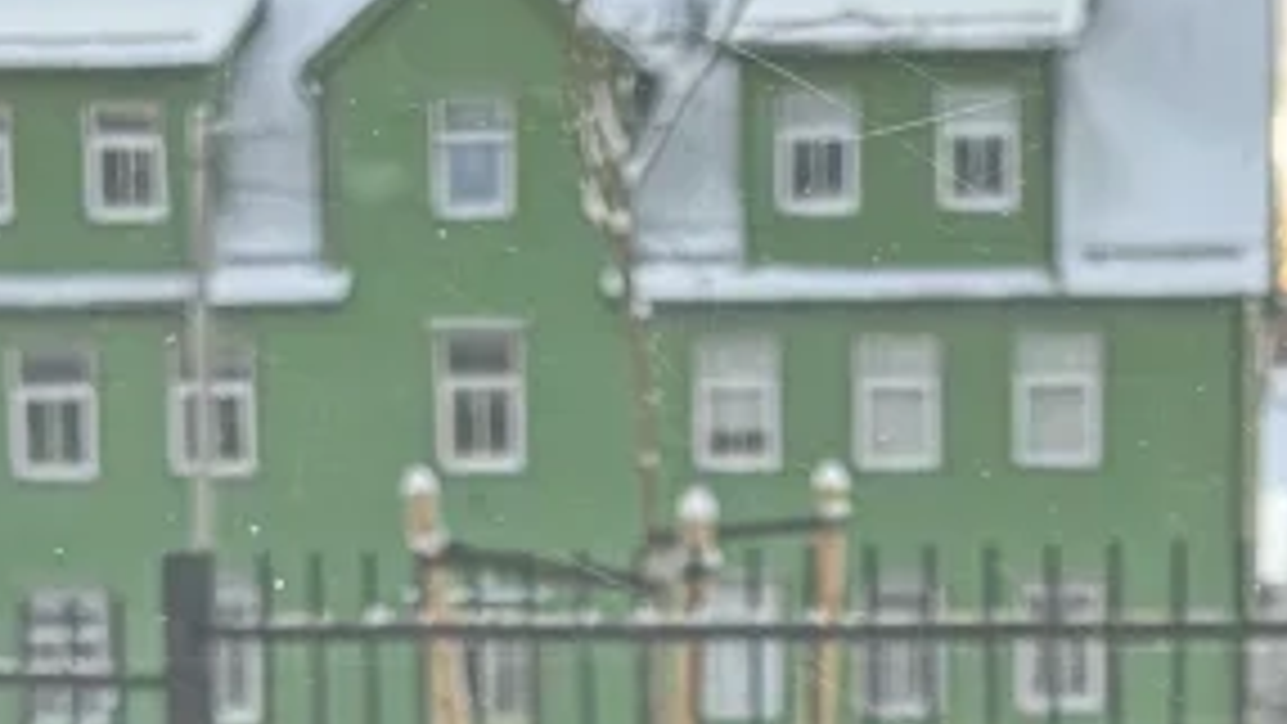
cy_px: 1808
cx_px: 792
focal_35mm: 190
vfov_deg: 6.1
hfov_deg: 11.3
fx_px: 6485
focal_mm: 5.96
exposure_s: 1/121
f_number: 1.6
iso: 100
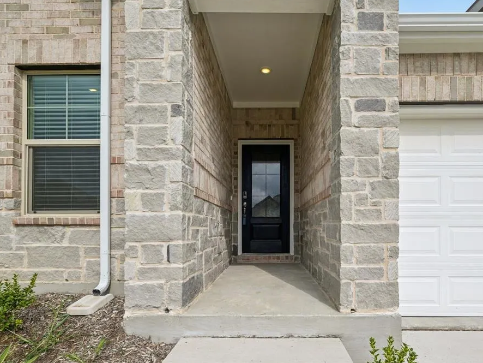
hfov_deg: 81.5
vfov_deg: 66.0
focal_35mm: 20
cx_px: 264
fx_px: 279
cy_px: 183
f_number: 8
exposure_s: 1/1600
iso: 400
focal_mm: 18
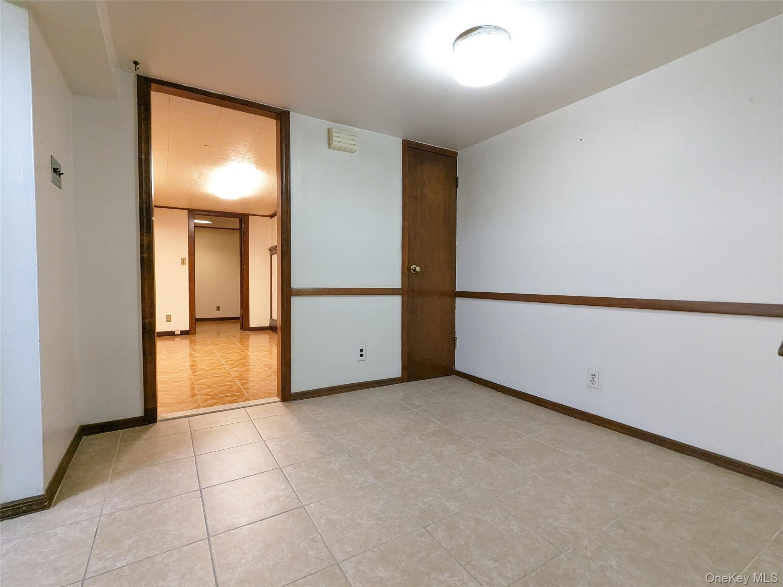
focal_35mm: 16
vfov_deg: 78.1
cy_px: 294
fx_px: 362
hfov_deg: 94.5
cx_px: 392
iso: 1335
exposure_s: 1/120
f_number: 2.2
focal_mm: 2.35
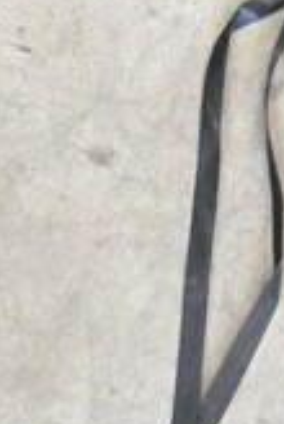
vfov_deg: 11.3
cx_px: 488
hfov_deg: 8.0
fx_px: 1968
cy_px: -387
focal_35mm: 167
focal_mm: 20
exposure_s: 1/60
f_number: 4
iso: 6400
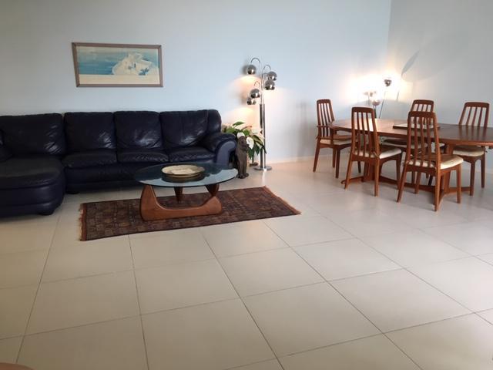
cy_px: 185
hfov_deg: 61.7
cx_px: 246
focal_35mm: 29
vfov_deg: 48.2
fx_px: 413
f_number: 2.2
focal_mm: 4.15
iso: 50
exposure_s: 1/30
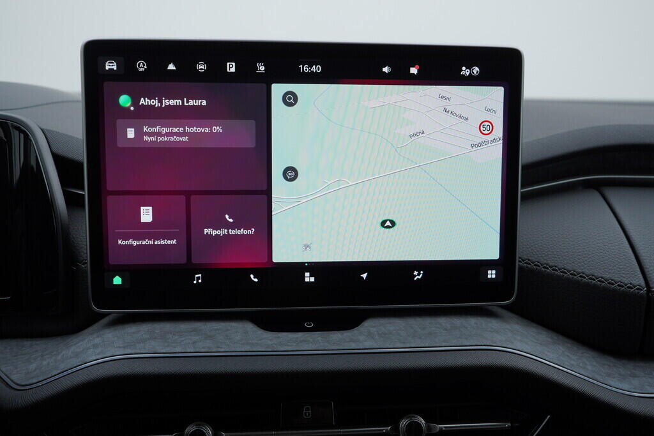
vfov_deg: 36.9
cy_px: 218
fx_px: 654
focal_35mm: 36
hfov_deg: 53.1
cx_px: 327
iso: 125
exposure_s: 1/80
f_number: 4
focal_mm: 24
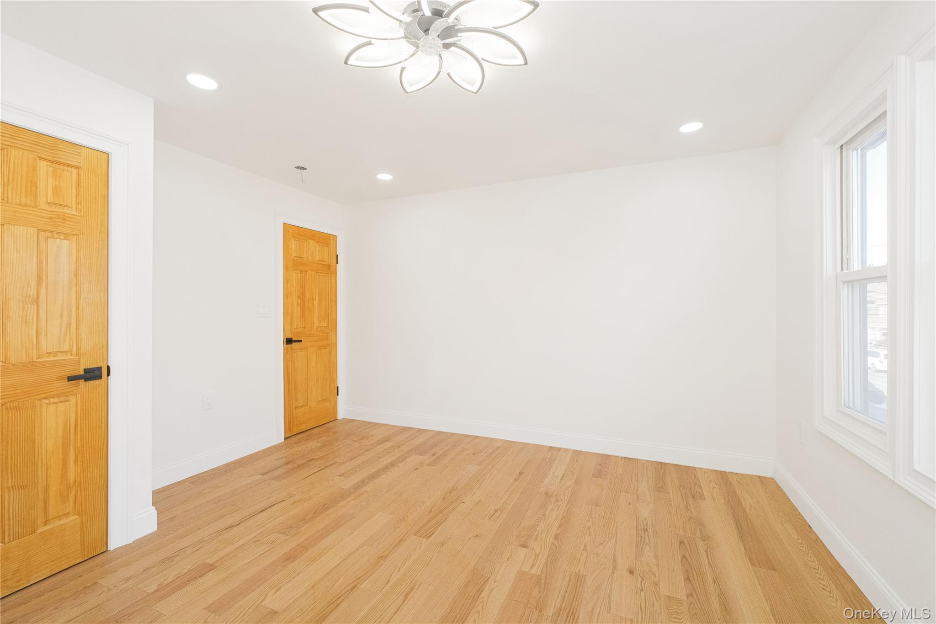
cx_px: 468
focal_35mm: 15
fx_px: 390
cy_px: 312
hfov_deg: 100.4
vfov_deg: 77.3
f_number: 8
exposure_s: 1/160
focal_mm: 10
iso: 1600
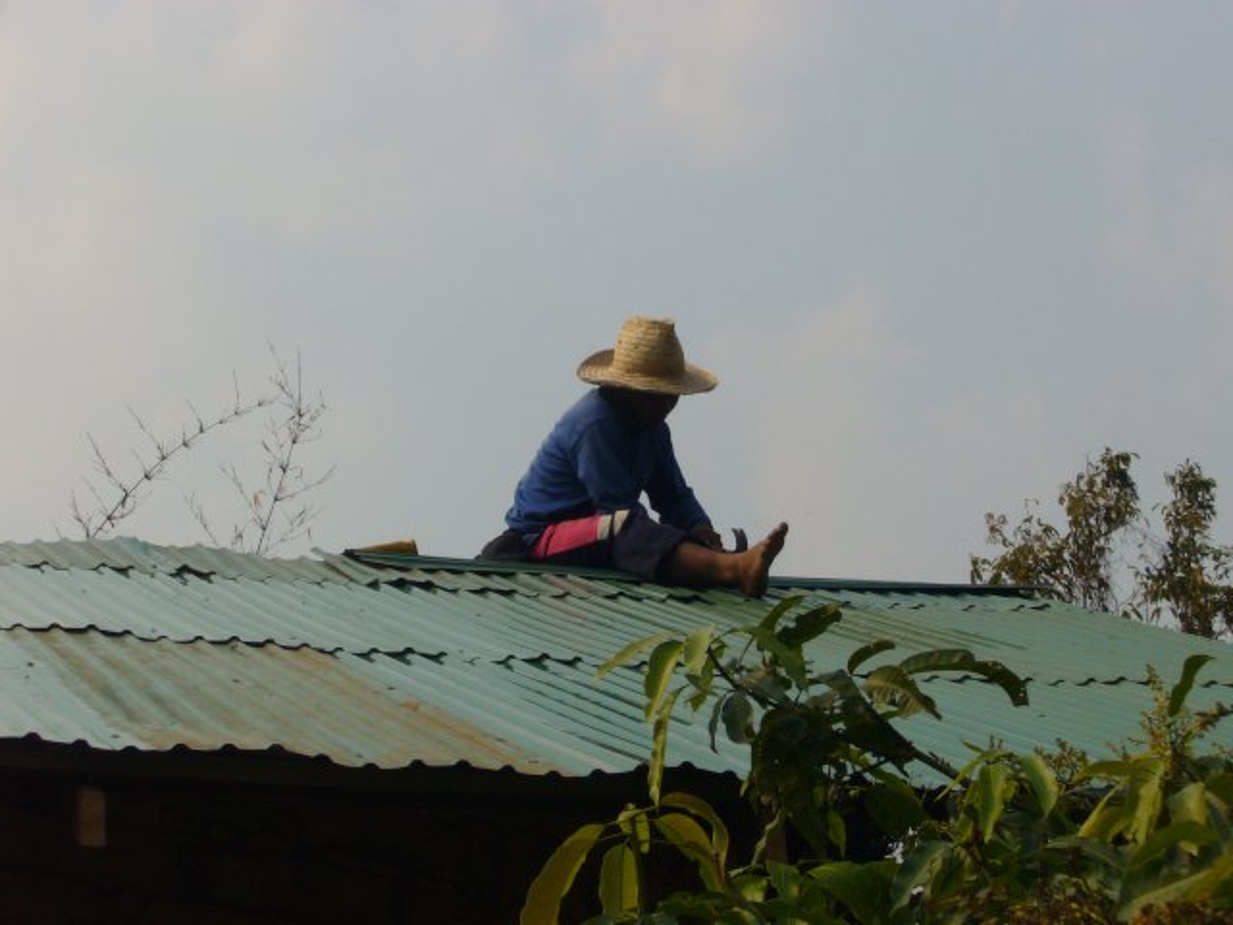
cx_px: 616
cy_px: 462
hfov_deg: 18.7
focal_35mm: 105
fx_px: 3740
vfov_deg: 14.1
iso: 100
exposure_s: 1/320
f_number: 10
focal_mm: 17.4
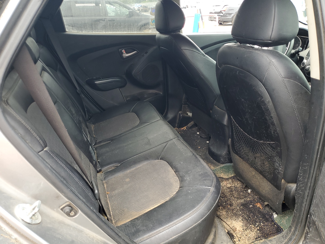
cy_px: 122
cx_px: 162
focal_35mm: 26
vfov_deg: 53.1
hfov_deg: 67.3
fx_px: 244
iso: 55
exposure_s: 1/60.2
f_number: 1.5
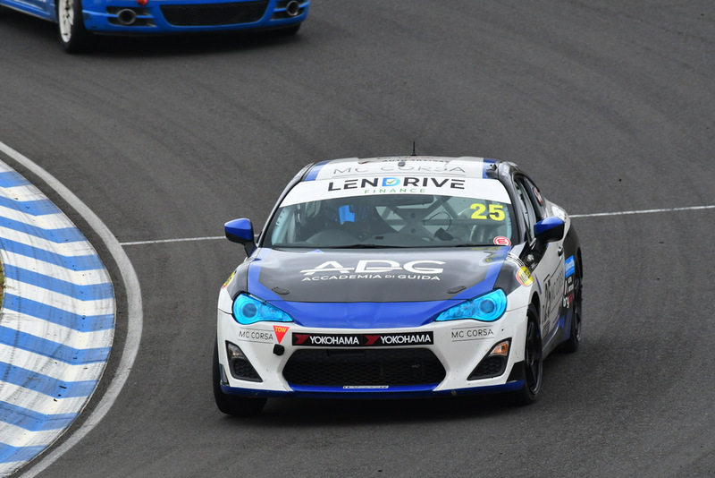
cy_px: 239
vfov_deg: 2.3
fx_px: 11920
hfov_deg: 3.4
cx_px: 358
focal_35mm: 600
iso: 1000
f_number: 11
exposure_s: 1/640
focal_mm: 400
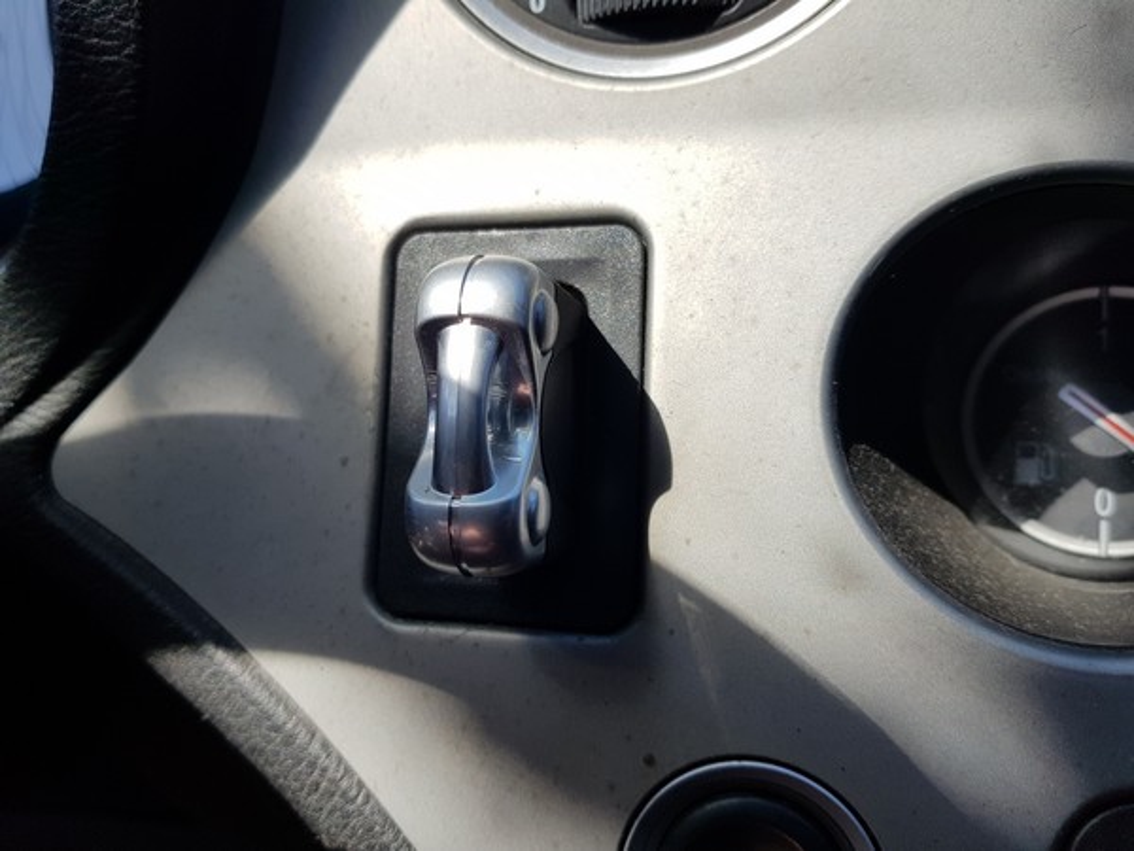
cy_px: 426
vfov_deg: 53.1
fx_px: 852
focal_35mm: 26
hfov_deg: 67.3
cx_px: 567
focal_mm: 4.2
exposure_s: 1/1096
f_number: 1.7
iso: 40
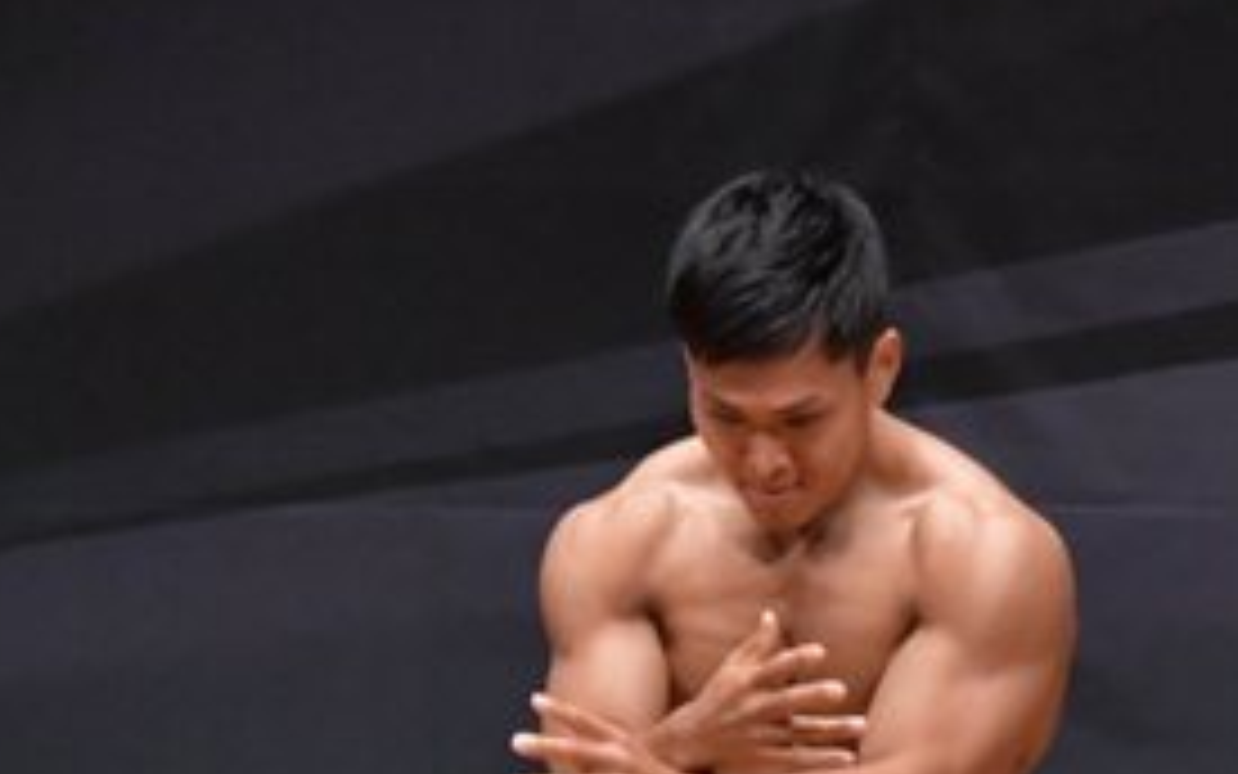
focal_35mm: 818
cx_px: 736
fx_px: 27605
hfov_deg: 2.6
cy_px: 1035
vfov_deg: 1.6
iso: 6400
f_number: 5.6
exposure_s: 1/400
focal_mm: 190
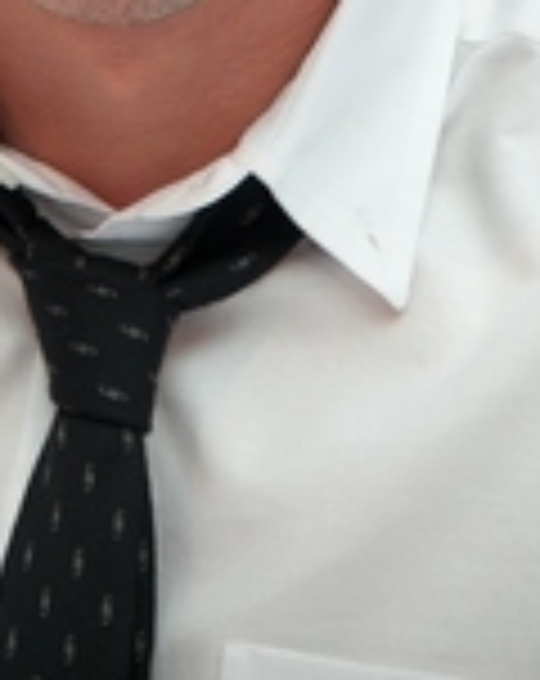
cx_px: 180
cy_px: -180
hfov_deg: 2.9
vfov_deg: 3.7
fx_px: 10491
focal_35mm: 523
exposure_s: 1/60
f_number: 5.6
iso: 500
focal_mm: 210
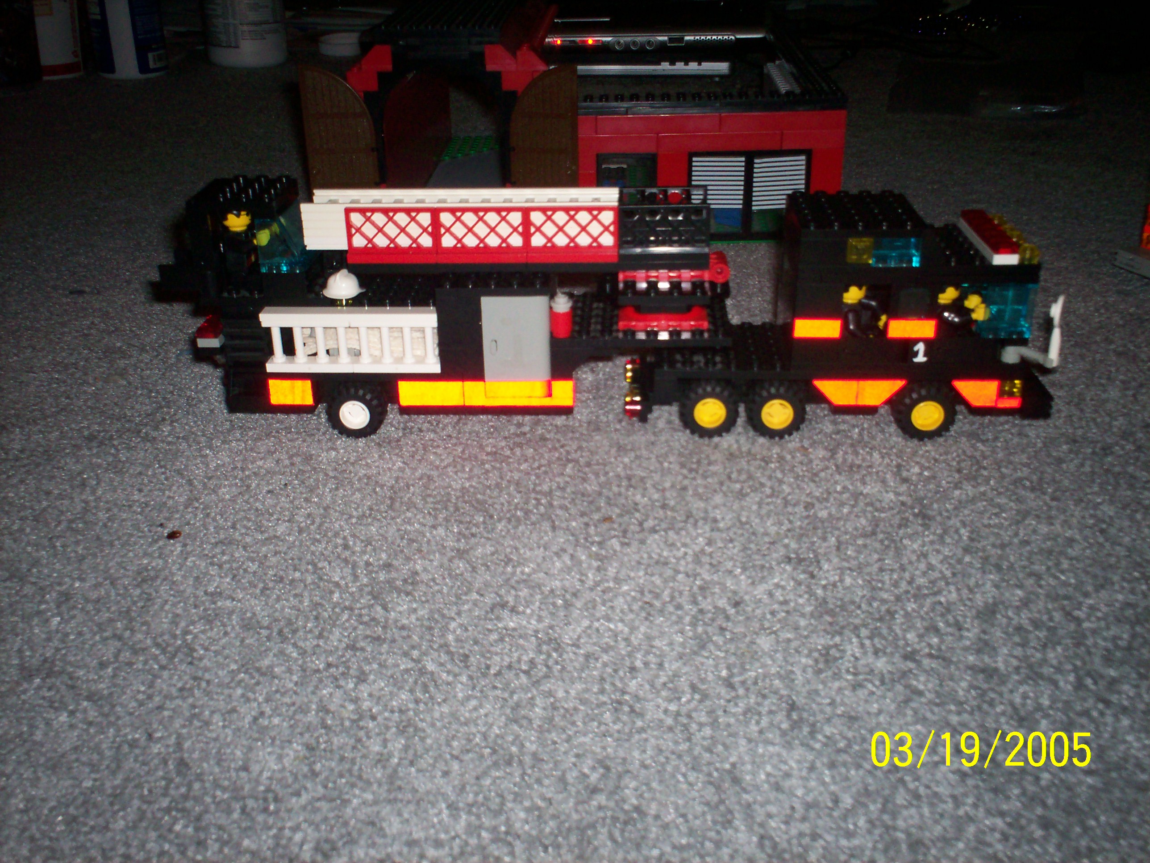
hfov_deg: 51.4
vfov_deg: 39.7
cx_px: 575
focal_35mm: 36
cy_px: 432
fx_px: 1196
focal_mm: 6
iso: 140
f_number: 4.5
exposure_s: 1/15
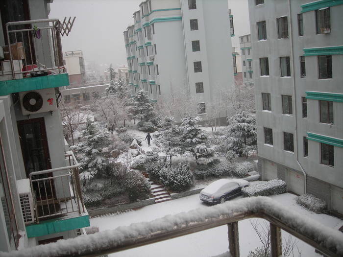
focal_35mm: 38
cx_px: 172
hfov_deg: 49.0
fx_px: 377
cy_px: 128
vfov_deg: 37.7
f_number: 3.2
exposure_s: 1/150
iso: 50
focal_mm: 6.3
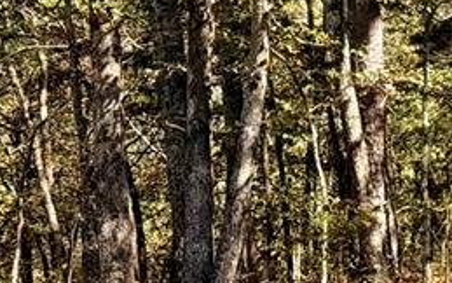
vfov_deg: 6.5
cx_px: 759
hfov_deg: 10.0
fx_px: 2477
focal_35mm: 201
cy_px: -49
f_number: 1.78
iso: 64
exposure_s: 1/1242
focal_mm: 6.76
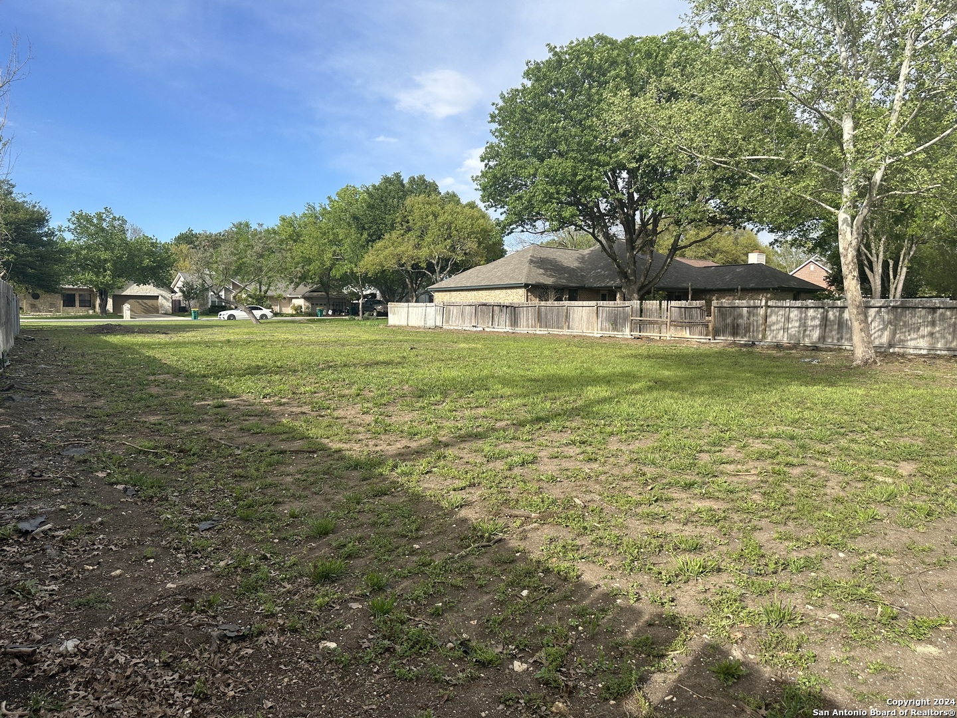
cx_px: 478
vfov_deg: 56.8
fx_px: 664
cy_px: 359
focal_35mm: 24
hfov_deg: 71.6
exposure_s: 1/2732
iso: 80
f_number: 1.78
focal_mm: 6.86
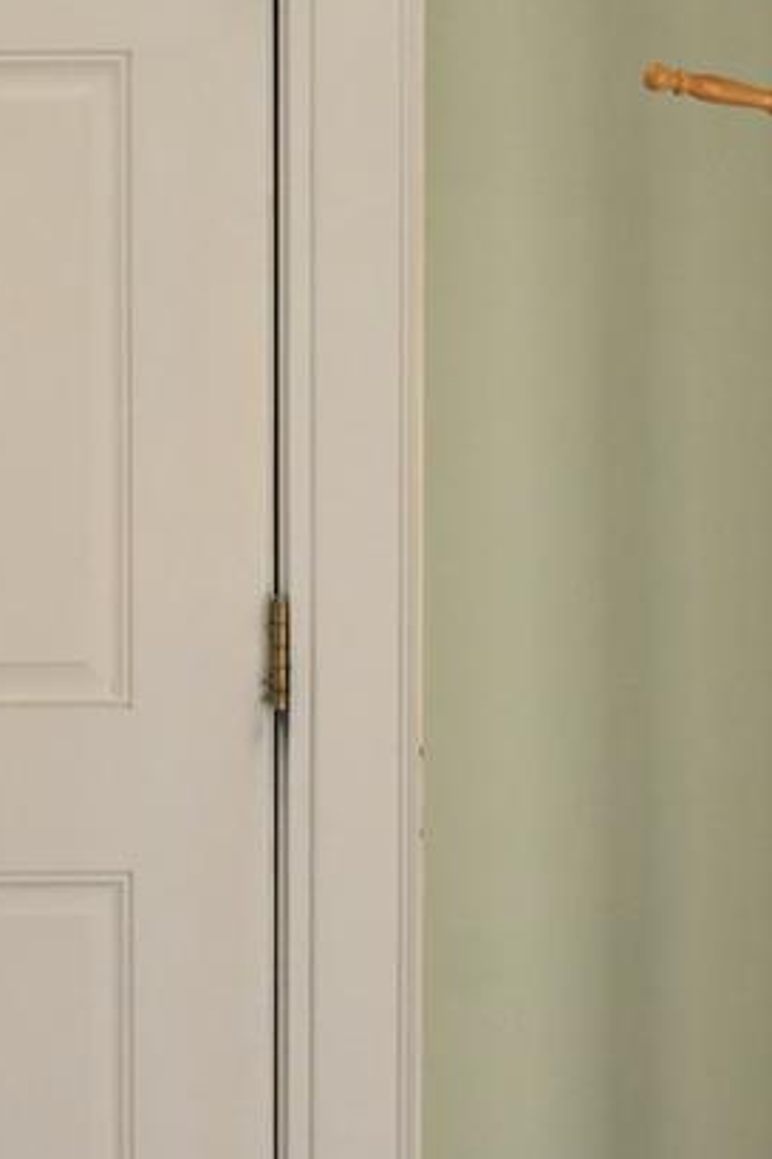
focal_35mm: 90
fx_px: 2897
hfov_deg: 14.5
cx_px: -266
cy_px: 331
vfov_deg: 22.5
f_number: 5
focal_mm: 24
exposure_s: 1/160
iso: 3200
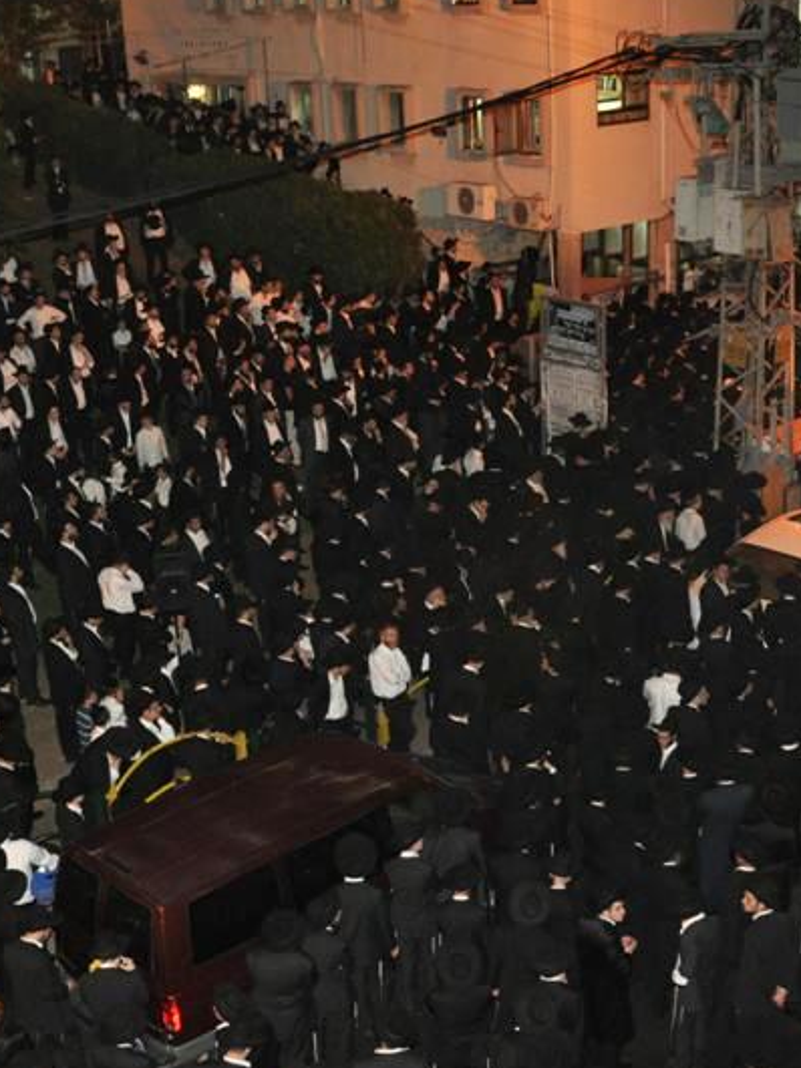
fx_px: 1543
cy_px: 559
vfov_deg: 38.2
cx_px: 358
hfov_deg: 29.1
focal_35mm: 50
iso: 800
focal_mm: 18
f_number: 4
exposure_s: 1/60
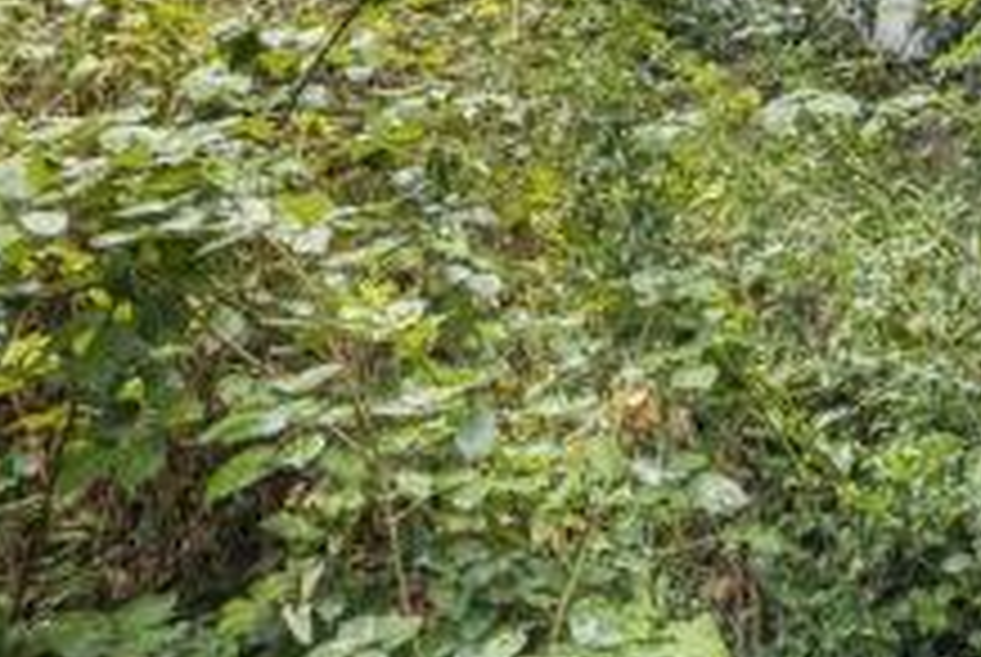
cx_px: 745
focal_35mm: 36
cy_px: -218
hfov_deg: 50.7
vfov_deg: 29.2
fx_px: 982
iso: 320
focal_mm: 12
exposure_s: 1/100
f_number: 9
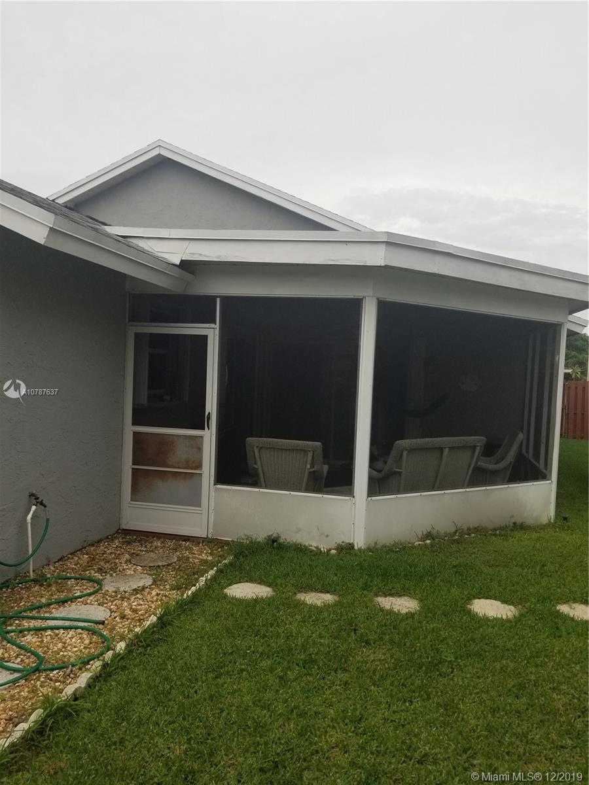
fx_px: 590
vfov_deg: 67.3
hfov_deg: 53.1
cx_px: 294
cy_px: 392
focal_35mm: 26
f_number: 1.7
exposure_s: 1/1224
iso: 50
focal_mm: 4.3
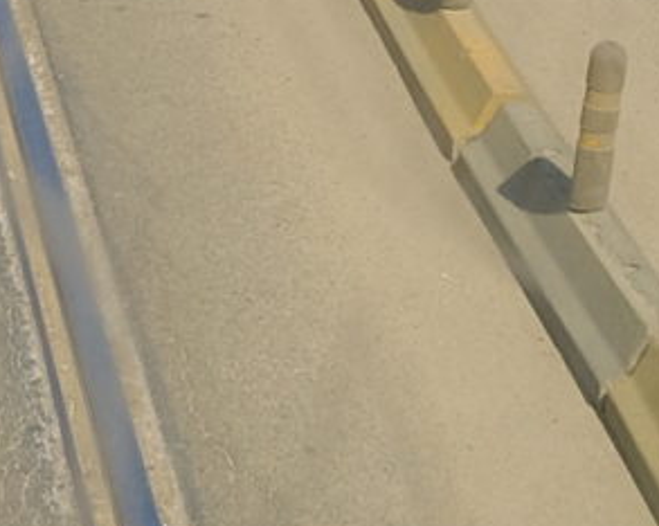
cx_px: -299
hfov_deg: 9.6
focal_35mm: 197
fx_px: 3840
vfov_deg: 7.5
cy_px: -561
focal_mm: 16
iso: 320
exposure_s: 1/680
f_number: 5.6
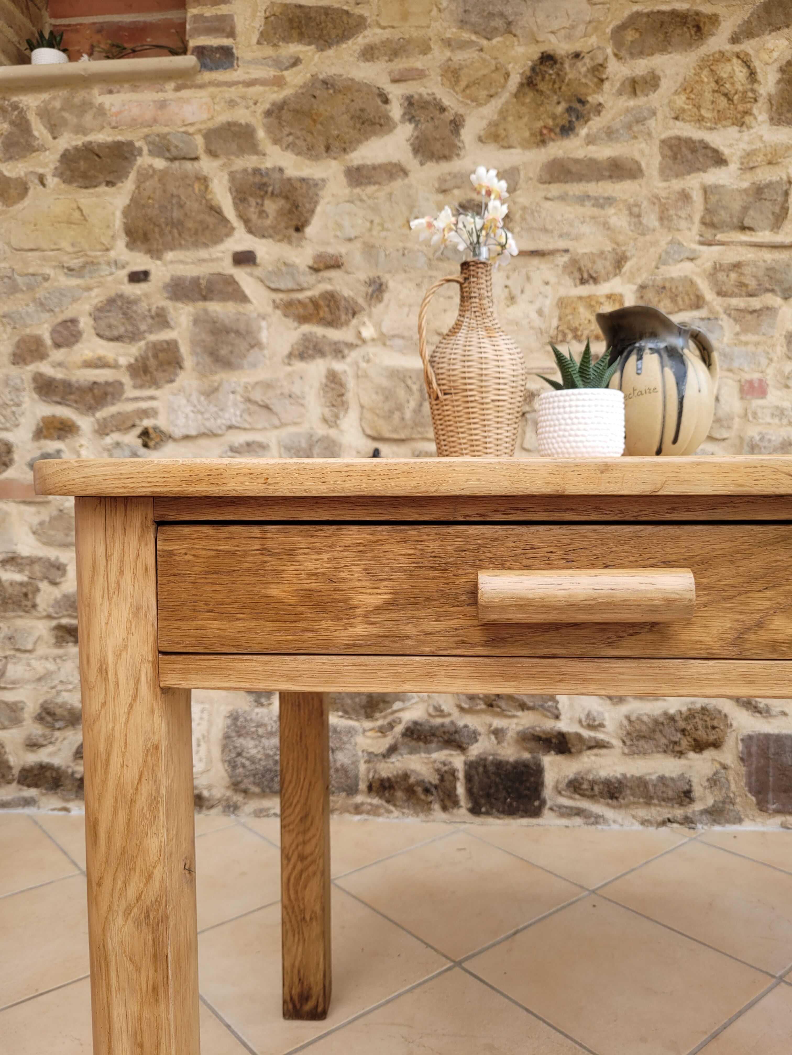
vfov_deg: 67.3
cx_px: 396
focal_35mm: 26
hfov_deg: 53.1
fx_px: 793
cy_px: 528
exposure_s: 1/100
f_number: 1.8
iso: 40
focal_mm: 5.4
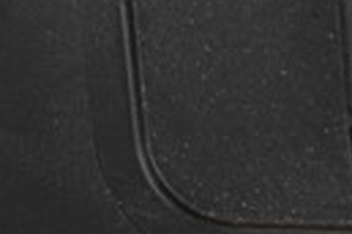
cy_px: -267
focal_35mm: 128
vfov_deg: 9.8
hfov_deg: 13.4
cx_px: 742
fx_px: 1251
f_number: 4
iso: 2500
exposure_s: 1/60
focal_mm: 18
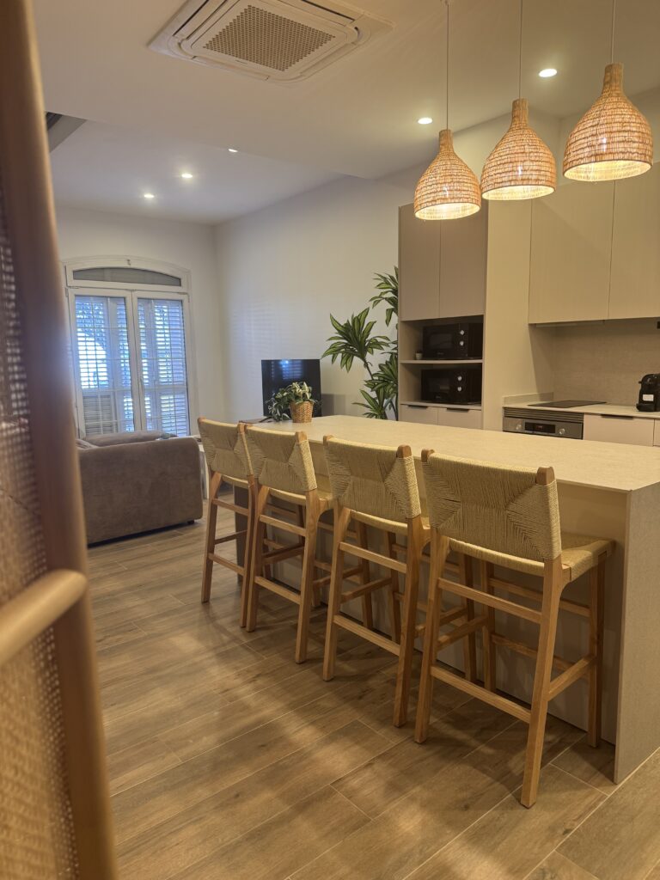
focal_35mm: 24
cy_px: 440
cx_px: 330
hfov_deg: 56.8
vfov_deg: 71.6
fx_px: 610
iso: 125
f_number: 1.78
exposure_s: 1/50
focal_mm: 6.76
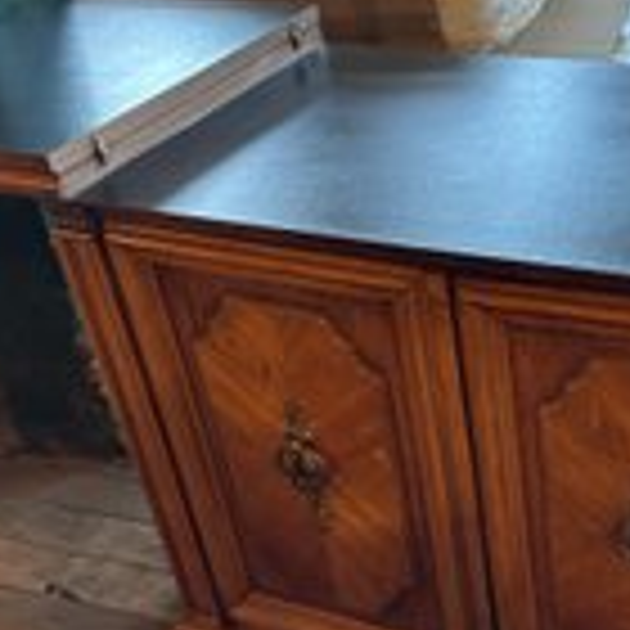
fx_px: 1071
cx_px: 551
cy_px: 358
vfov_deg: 32.7
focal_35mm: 52
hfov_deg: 31.4
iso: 640
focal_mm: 6.86
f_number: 1.78
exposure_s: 1/60
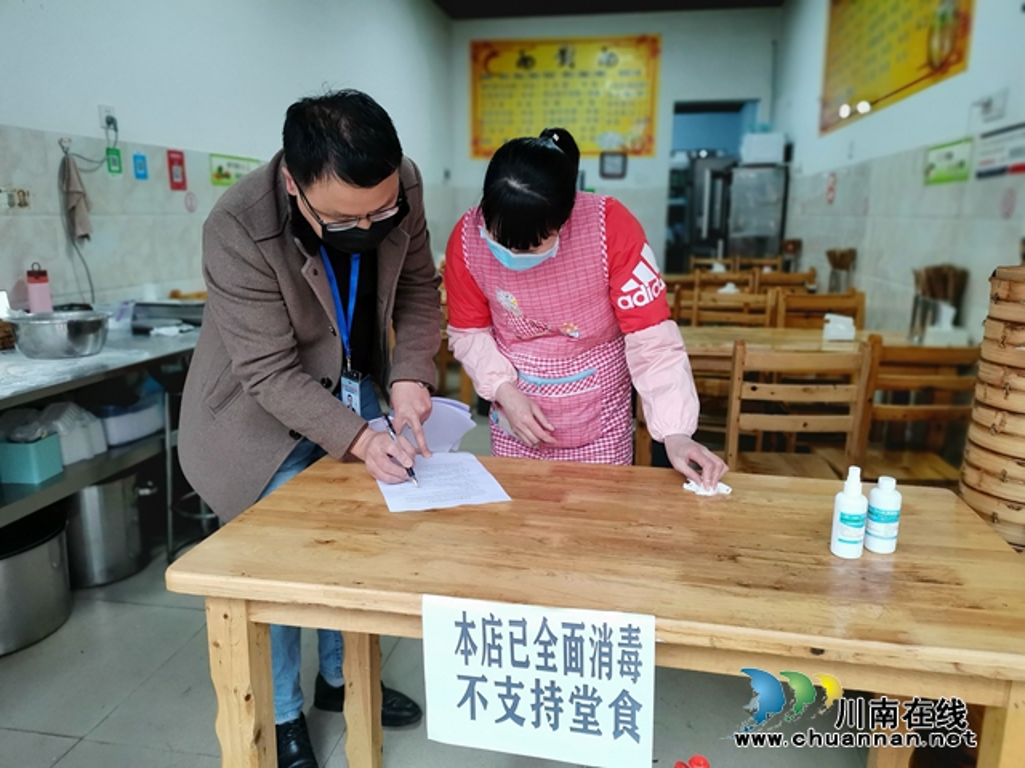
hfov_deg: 67.3
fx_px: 770
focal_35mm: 26
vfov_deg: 53.1
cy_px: 384
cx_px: 512
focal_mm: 4.75
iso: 320
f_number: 2.4
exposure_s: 1/100
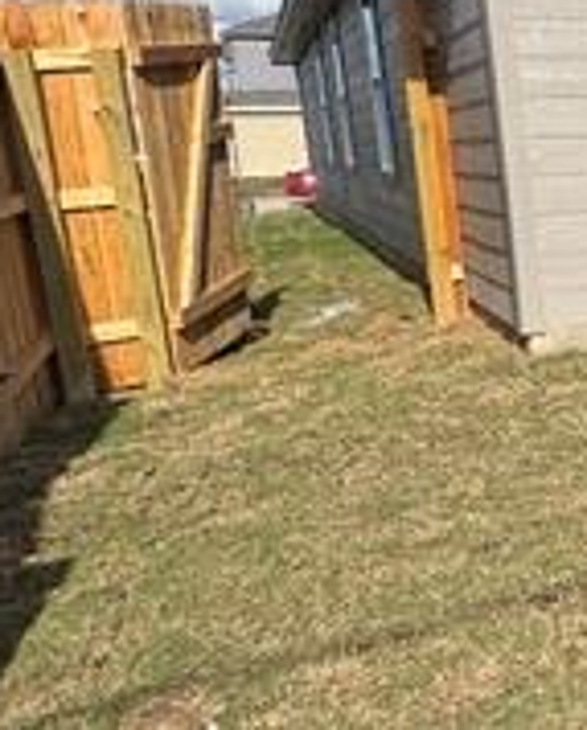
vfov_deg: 37.8
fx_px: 1061
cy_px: 275
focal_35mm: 49
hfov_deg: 18.5
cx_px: 1203
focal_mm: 2.22
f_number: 2.2
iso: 40
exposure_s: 1/2415
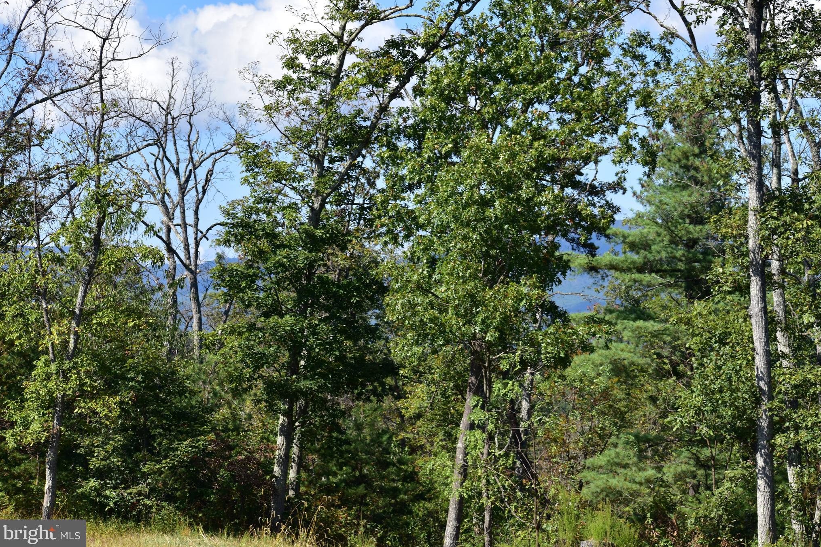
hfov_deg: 19.3
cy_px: 273
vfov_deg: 12.9
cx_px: 411
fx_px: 2417
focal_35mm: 106
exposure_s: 1/640
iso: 200
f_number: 6.3
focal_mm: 70
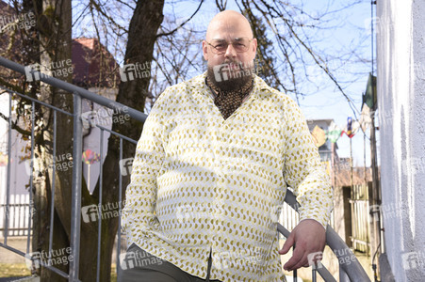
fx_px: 590
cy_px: 141
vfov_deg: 27.0
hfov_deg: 39.6
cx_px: 212
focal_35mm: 50
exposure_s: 1/160
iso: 160
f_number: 6.3
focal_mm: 50
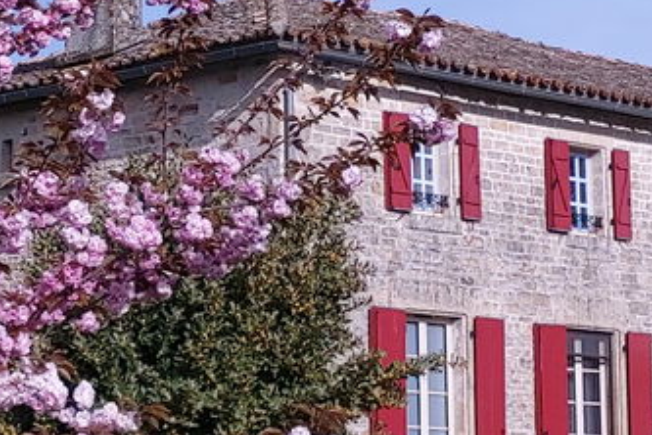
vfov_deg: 11.0
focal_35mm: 125
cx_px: 112
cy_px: 206
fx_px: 2264
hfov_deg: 16.2
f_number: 2
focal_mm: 4.58
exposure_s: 1/2015
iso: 50
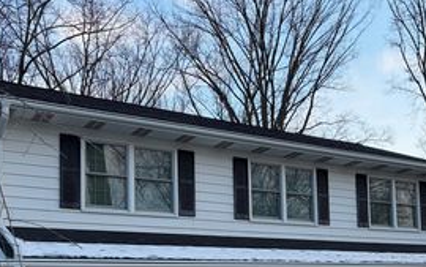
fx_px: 592
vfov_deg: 24.6
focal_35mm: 51
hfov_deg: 38.9
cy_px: 244
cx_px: 300
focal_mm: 5.96
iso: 50
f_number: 1.6
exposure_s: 1/145
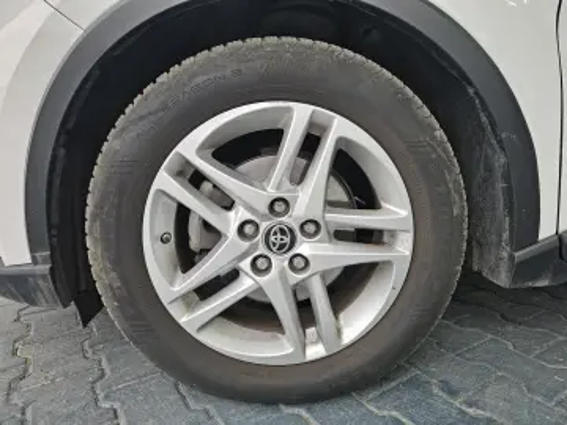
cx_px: 284
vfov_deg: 58.9
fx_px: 377
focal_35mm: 23
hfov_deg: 73.9
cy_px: 212
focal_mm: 6.3
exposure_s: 1/100
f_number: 1.7
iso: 25
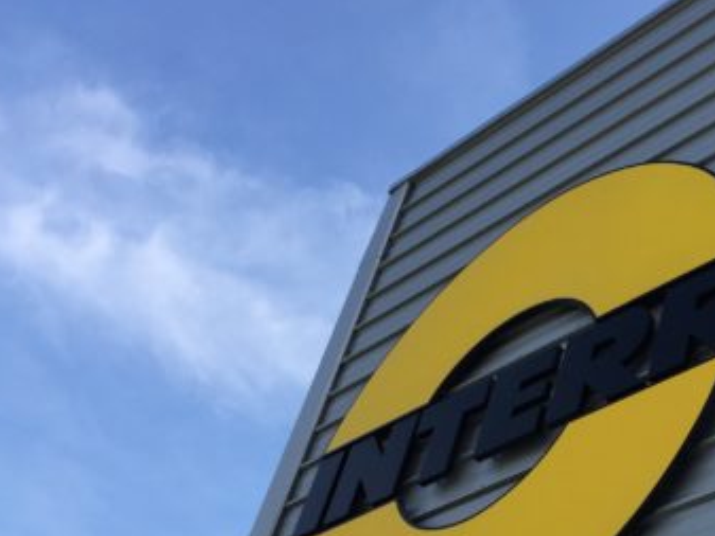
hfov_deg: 28.2
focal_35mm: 66
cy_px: 487
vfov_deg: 21.7
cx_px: 658
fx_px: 1364
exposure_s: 1/1464
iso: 32
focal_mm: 4.15
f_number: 2.2
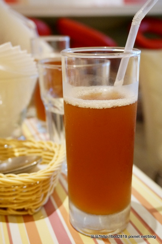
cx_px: 81
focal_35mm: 40
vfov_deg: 48.0
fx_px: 274
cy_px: 122
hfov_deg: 32.9
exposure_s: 1/60
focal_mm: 27
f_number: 4.5
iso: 2500
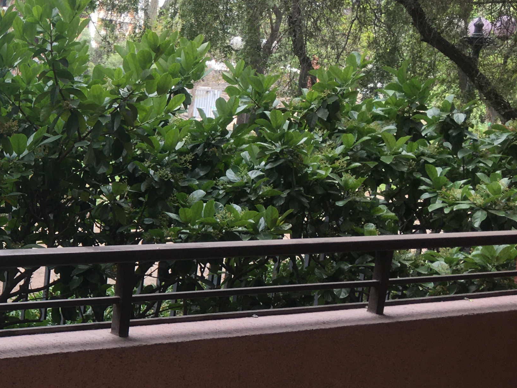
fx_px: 1075
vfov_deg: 20.4
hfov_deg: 24.3
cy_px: 217
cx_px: -119
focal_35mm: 72
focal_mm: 4.15
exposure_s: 1/242
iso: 25
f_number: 2.2
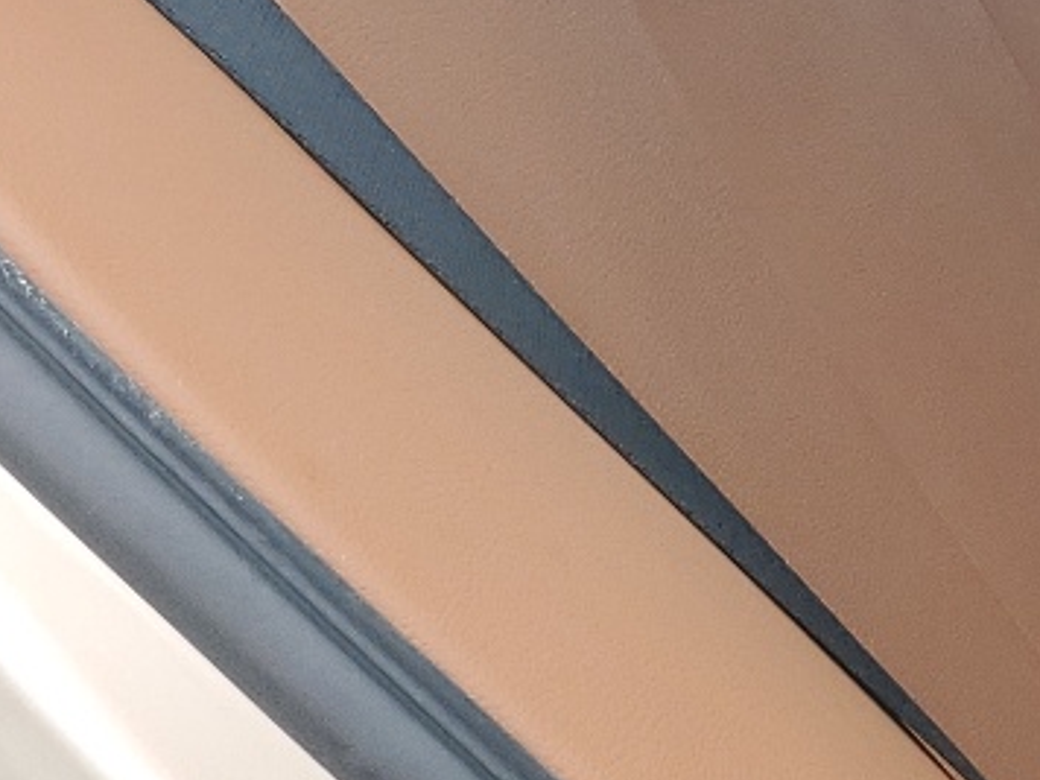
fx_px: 3515
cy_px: 313
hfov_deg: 14.2
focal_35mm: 117
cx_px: 2071
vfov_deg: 12.7
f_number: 1.5
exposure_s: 1/270
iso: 50
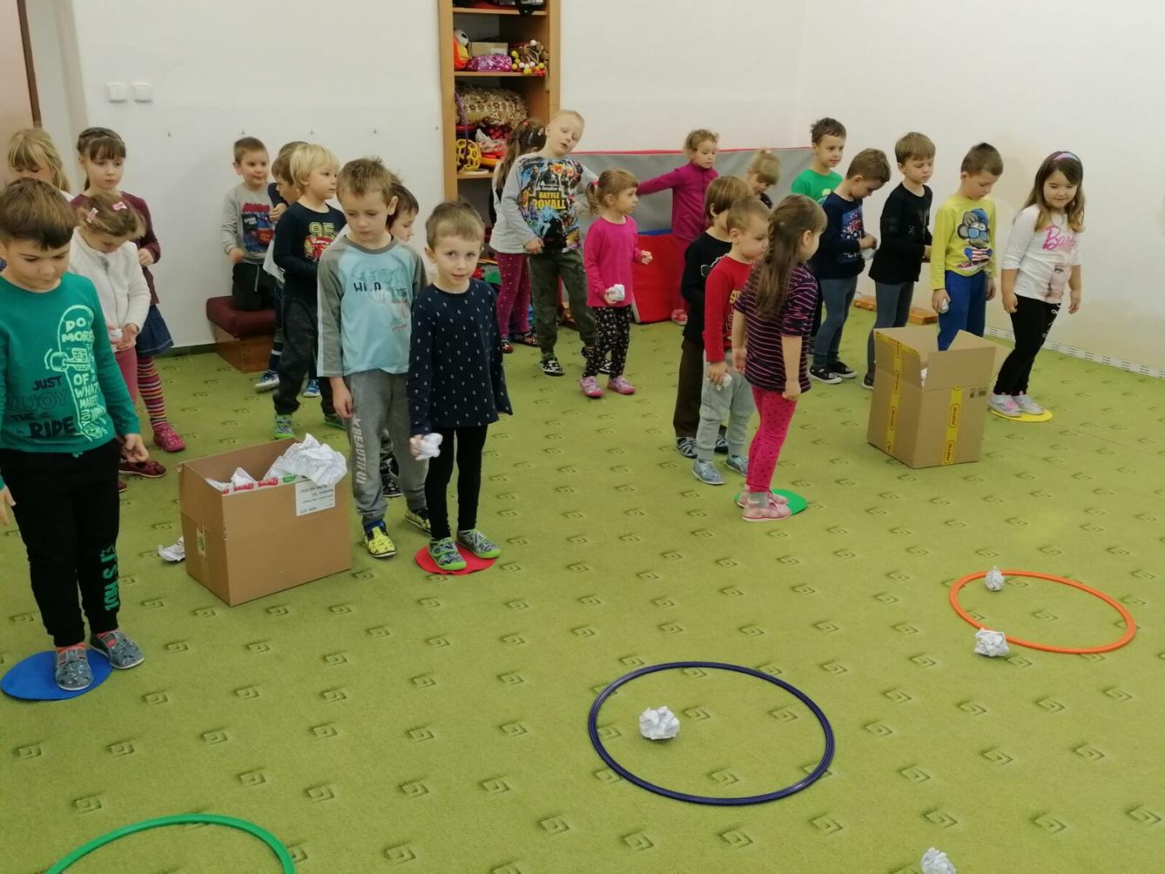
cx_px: 582
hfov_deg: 52.6
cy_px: 437
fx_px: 1178
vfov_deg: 40.7
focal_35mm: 35
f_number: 1.8
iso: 125
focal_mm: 4.75
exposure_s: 1/50
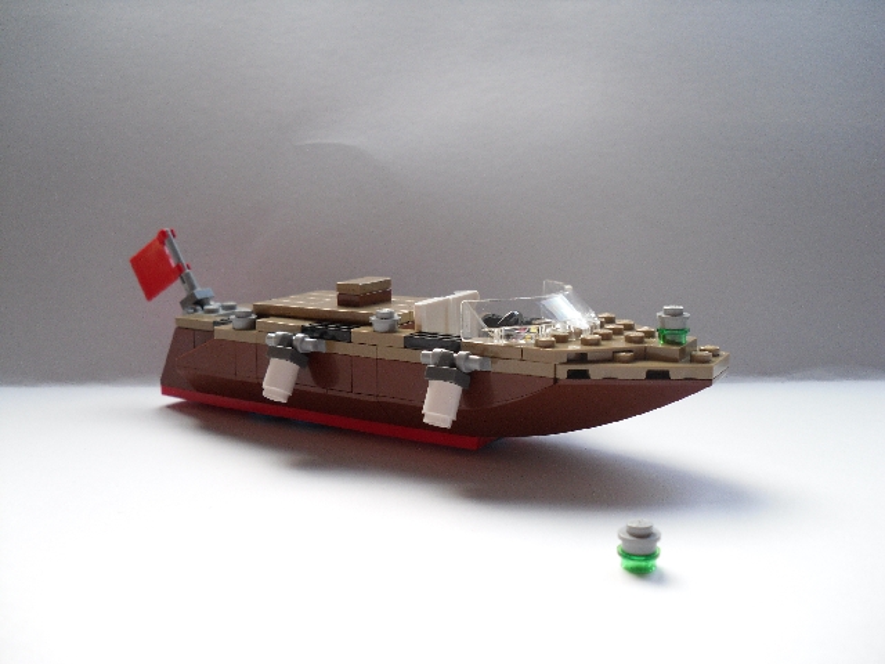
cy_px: 332
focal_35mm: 35
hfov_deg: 52.6
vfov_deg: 40.7
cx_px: 442
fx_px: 895
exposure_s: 1/59
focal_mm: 6.3
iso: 100
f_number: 3
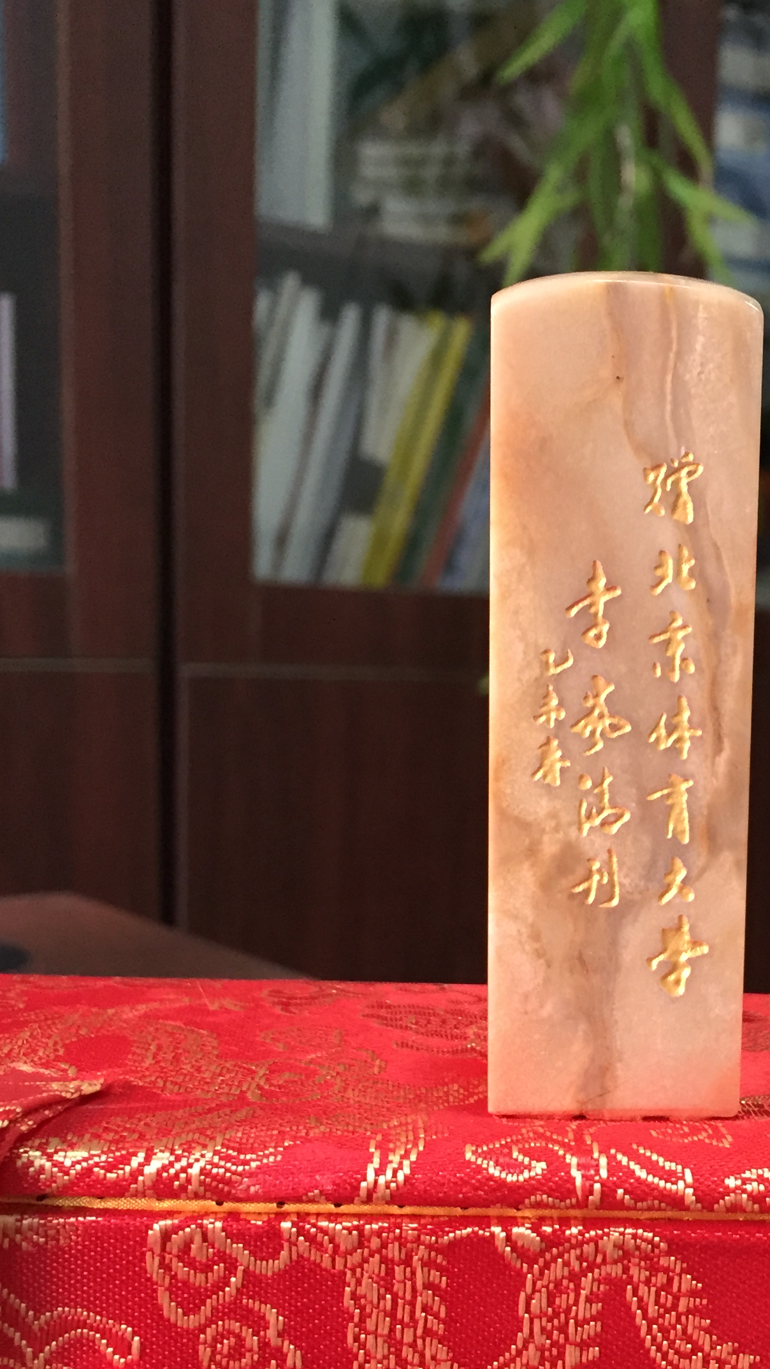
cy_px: 944
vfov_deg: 42.2
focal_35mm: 48
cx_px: 593
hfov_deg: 24.6
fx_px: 1743
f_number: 2.2
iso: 160
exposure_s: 1/30
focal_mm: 4.15
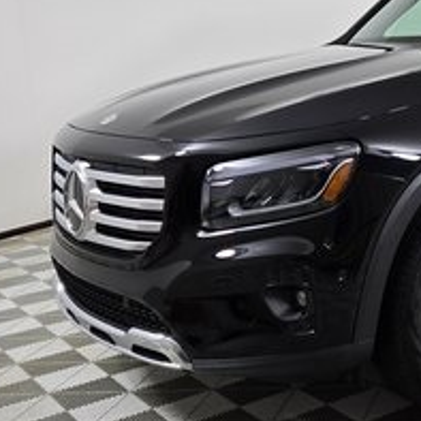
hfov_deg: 24.1
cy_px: 156
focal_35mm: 66
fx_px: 908
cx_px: 485
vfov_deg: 26.0
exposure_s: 1/120
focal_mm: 5.4
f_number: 1.8
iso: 32
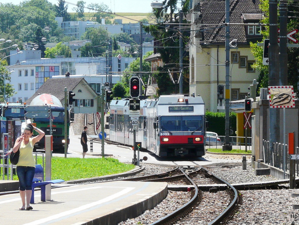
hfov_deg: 13.2
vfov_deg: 10.0
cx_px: 154
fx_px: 1287
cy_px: 109
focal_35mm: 149
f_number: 5.6
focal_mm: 23.7
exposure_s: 1/320
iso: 100
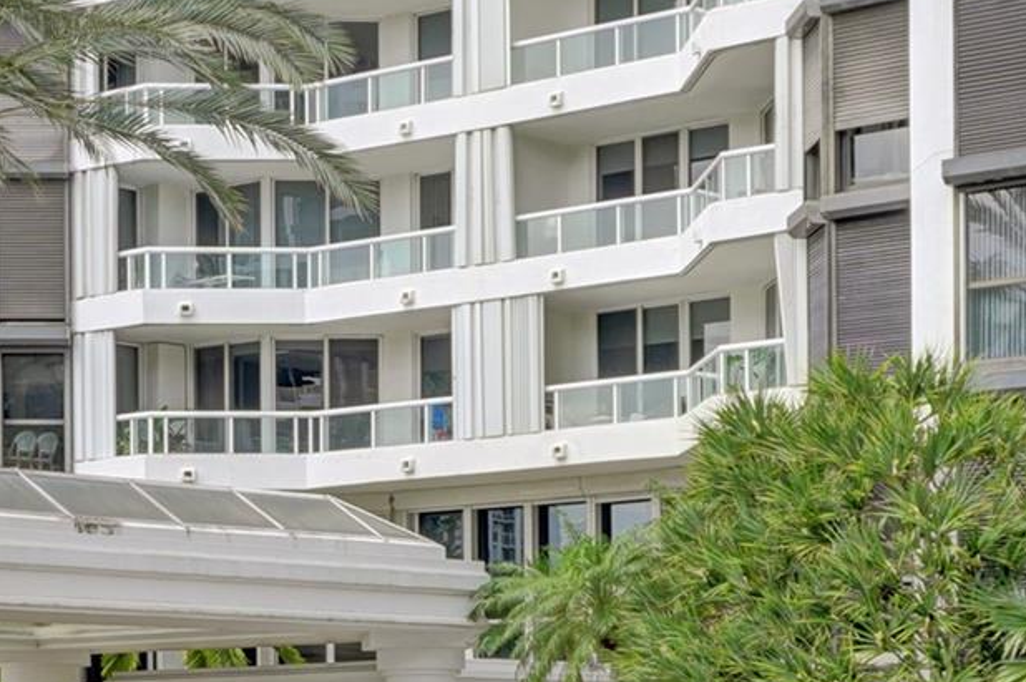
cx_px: 395
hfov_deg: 20.2
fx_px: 2876
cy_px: 444
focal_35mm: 101
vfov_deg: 13.5
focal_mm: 26
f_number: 4
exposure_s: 1/200
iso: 160
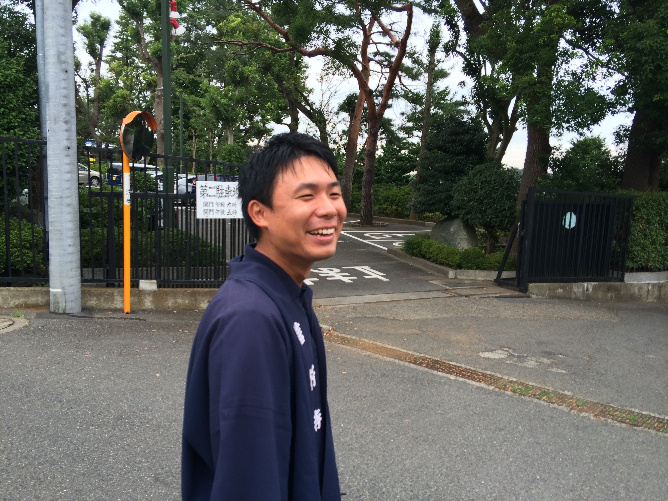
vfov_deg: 46.8
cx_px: 334
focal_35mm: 30
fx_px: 579
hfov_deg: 60.0
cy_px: 250
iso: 32
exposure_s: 1/157
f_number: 2.2
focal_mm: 4.12
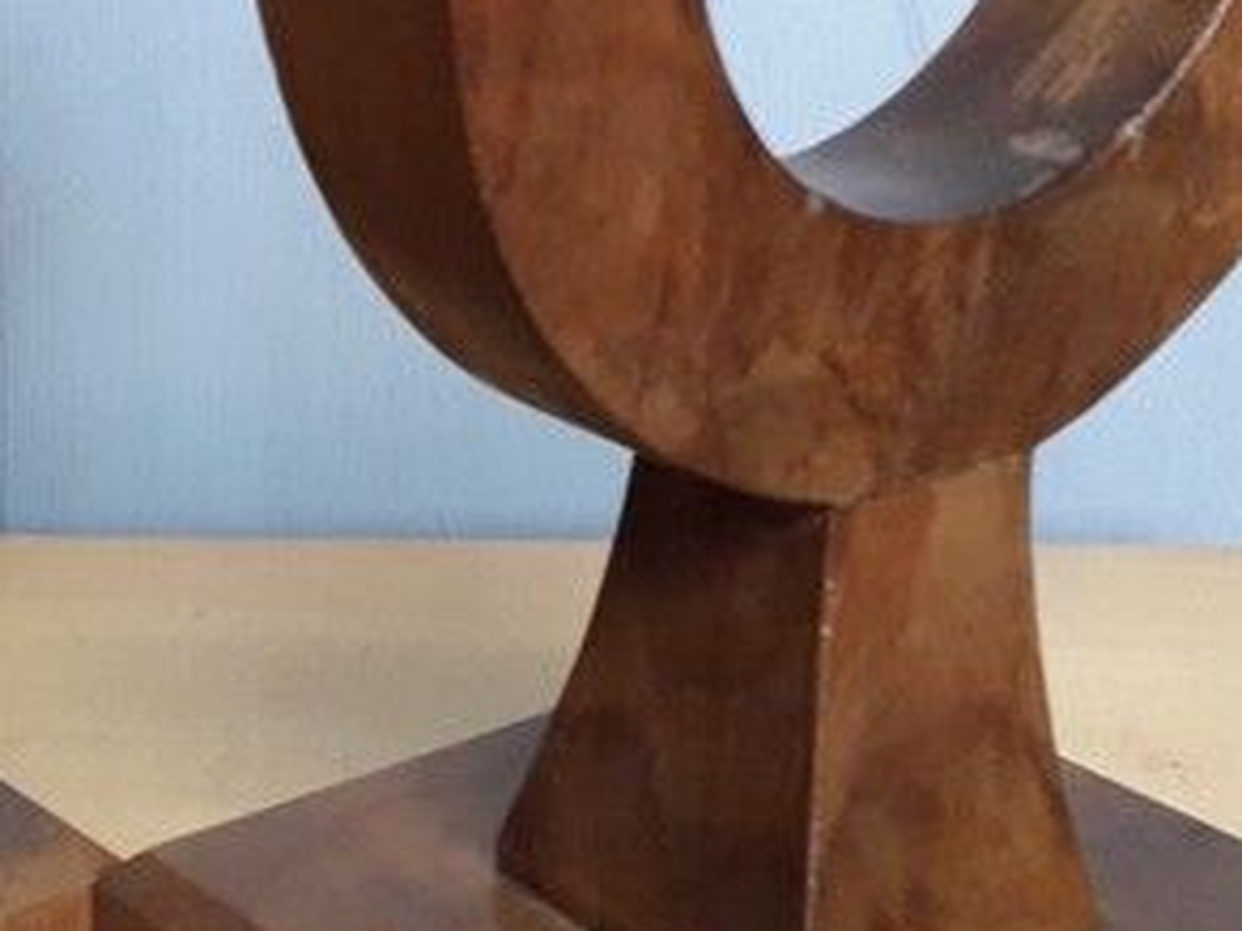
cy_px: 561
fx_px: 2655
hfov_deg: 25.5
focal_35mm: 74
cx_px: 128
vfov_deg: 19.9
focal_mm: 3.6
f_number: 1.9
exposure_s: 1/50
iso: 250
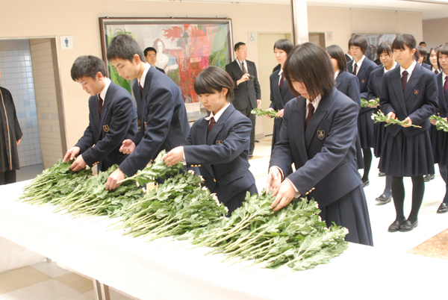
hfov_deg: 46.3
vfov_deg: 32.0
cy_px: 150
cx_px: 224
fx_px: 523
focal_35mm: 42
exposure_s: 1/60
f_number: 5.6
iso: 1600
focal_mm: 28
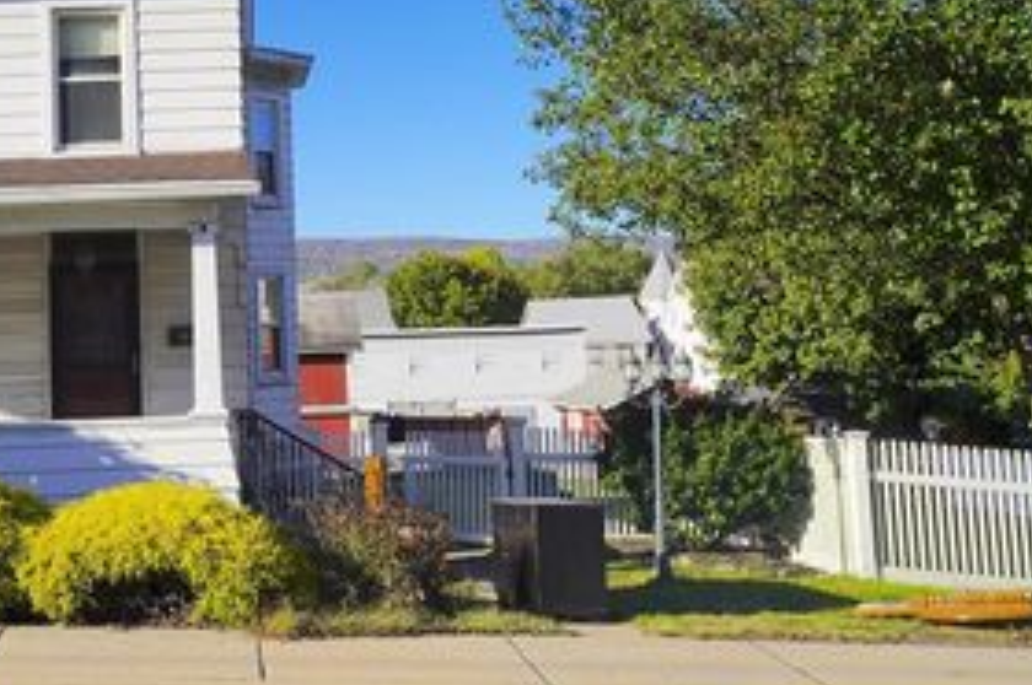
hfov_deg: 38.3
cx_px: 225
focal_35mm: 50
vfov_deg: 26.8
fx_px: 1432
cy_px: 241
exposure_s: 1/160
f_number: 10
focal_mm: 28
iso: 100
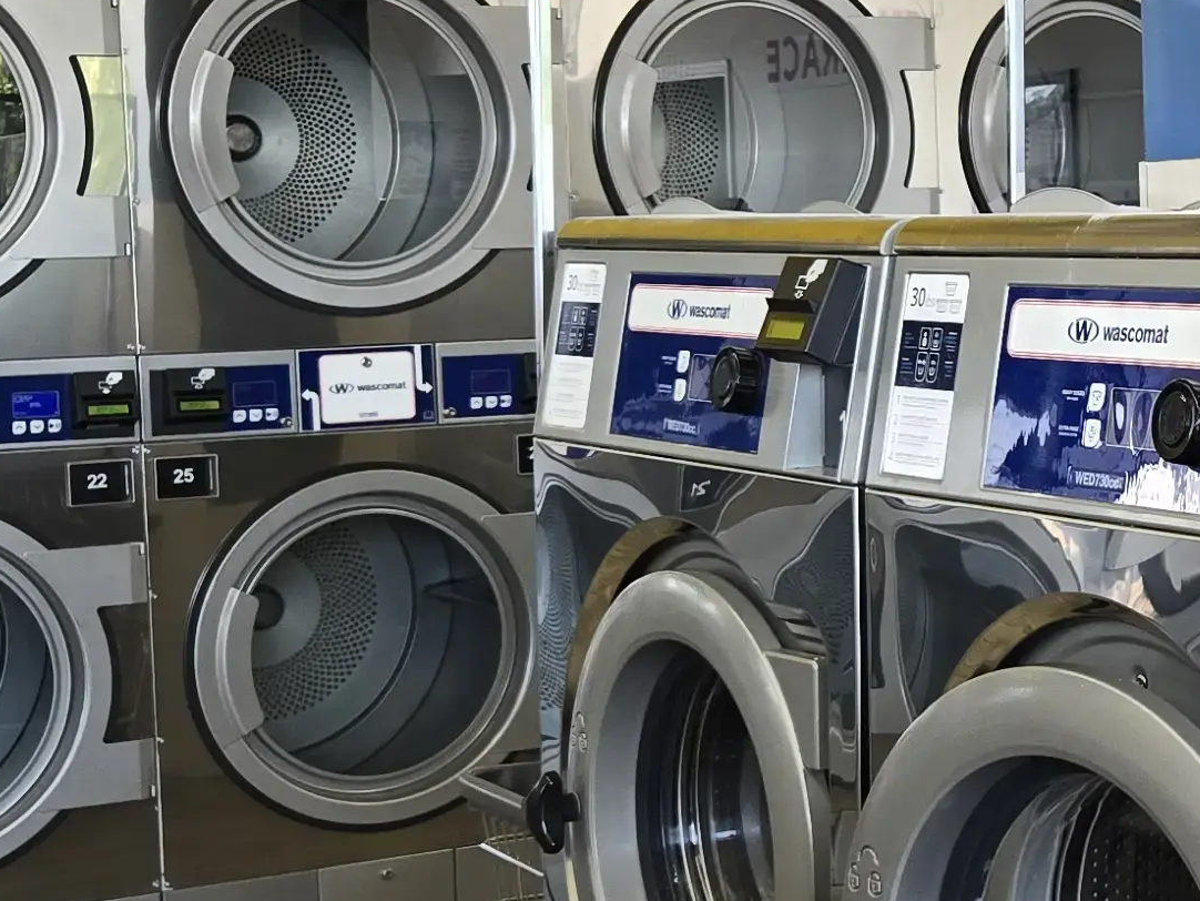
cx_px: 1300
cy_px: 397
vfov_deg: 17.4
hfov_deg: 21.9
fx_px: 2947
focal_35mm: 85
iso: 64
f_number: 1.8
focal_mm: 5.4
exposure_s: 1/120
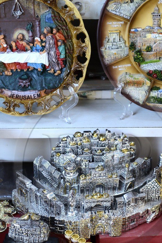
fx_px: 688
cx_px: 100
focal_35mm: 102
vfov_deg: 19.9
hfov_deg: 13.4
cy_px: 168
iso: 800
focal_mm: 55
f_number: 3.2
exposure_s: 1/125
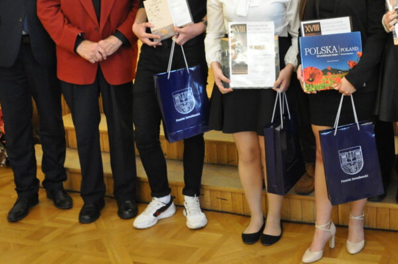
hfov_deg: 34.4
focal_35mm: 55
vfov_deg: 23.9
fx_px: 607
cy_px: 24
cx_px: 351
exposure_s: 1/20
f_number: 4.5
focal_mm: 18
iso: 1600
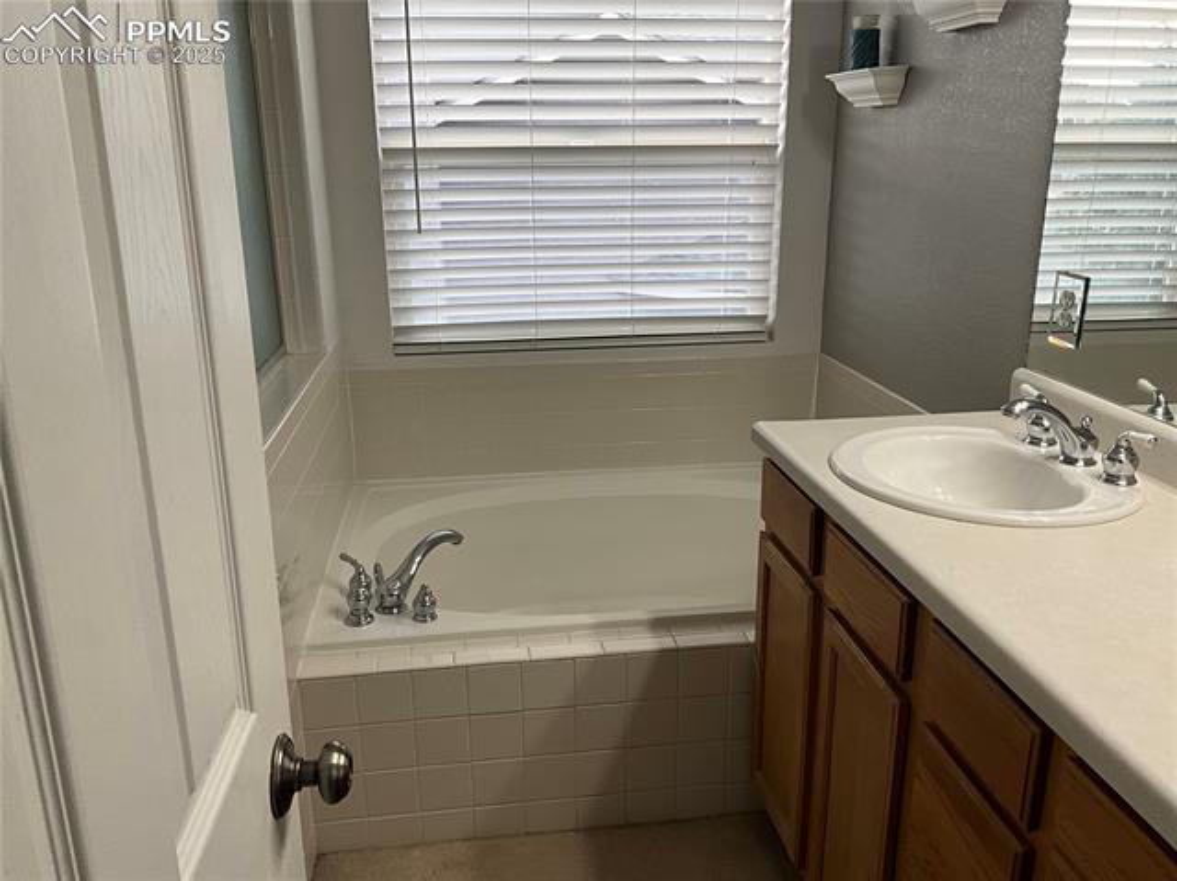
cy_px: 440
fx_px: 985
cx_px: 588
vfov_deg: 48.2
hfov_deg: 61.7
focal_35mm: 29
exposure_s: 1/120
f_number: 1.8
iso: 40
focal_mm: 3
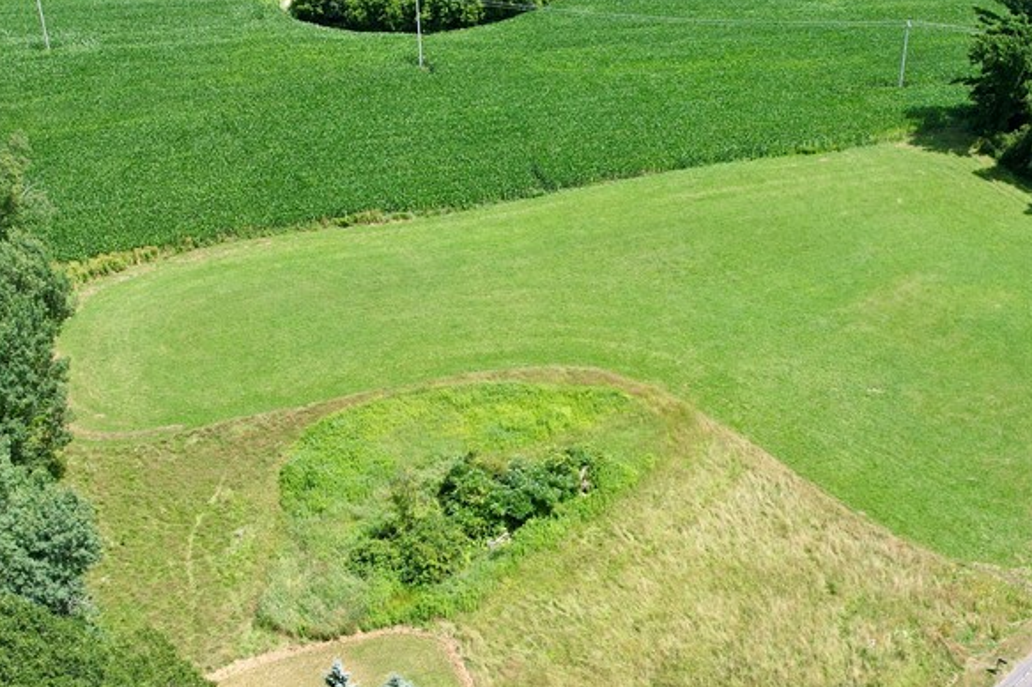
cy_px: 430
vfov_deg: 32.4
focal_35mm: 41
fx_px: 1175
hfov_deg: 47.2
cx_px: 609
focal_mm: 8.38
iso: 100
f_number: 2.8
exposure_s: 1/1250
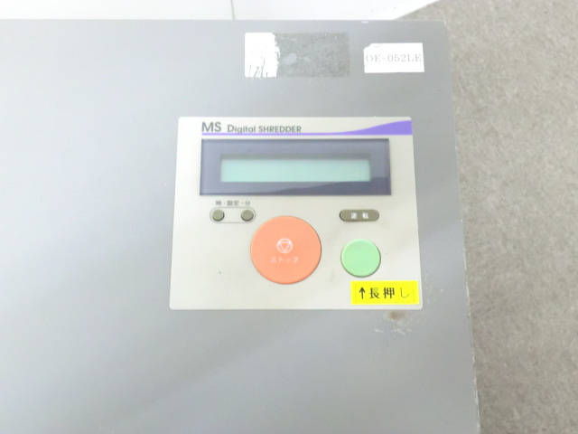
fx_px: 751
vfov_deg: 32.2
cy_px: 217
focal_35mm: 45
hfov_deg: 42.1
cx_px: 289
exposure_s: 1/10
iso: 800
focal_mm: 8.2
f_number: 4.3
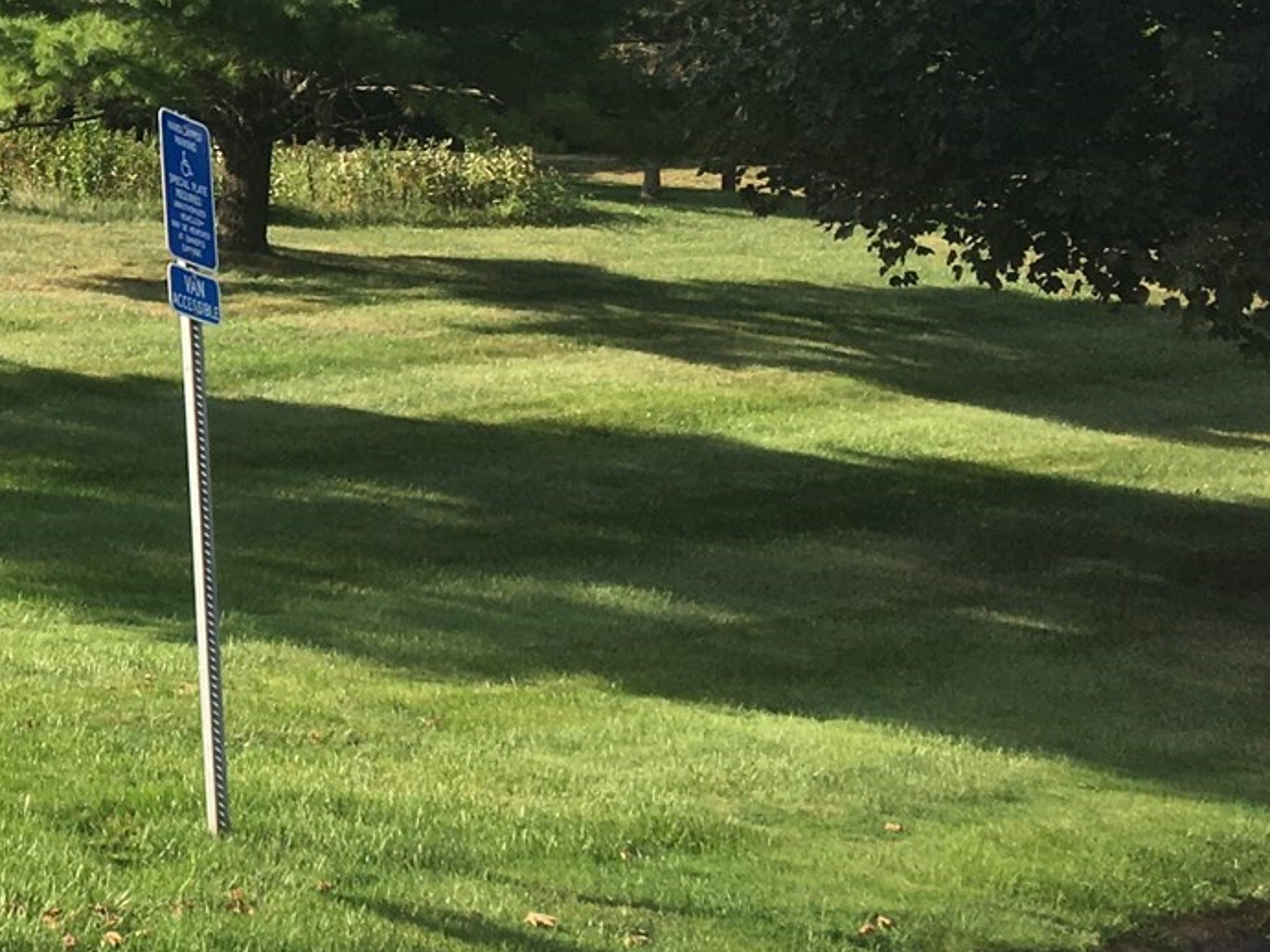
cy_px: 202
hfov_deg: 20.0
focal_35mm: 86
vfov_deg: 17.0
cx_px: -575
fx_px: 3155
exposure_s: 1/836
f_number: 2.2
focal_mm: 4.15
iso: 25
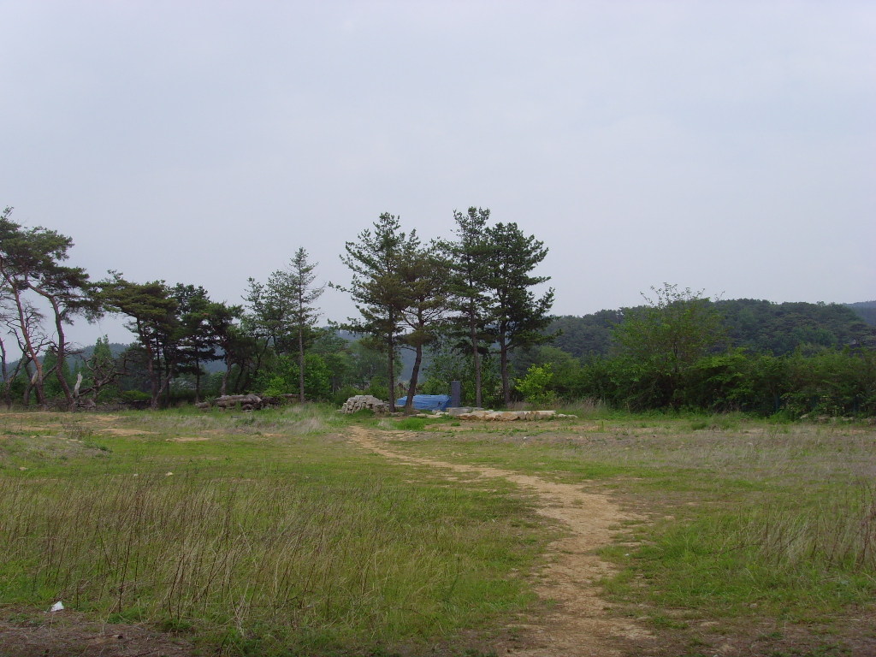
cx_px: 438
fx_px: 987
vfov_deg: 36.8
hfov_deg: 47.9
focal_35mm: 39
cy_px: 328
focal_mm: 6.6
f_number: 6.3
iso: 80
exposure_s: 1/350
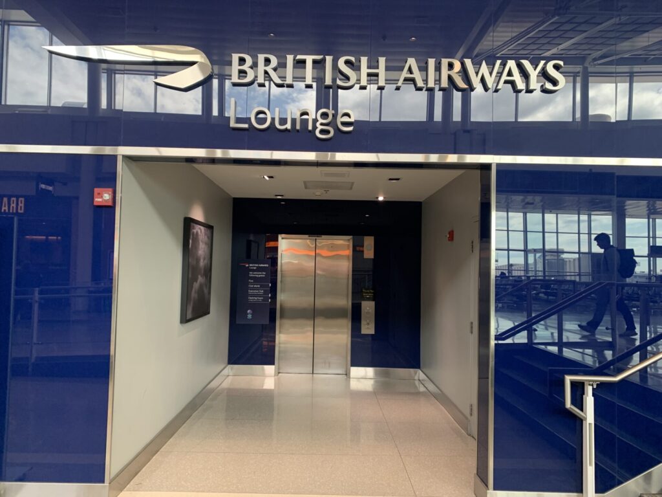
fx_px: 497
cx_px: 331
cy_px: 248
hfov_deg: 67.3
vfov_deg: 53.1
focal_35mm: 26
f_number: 1.8
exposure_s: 1/76
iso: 100
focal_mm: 4.25
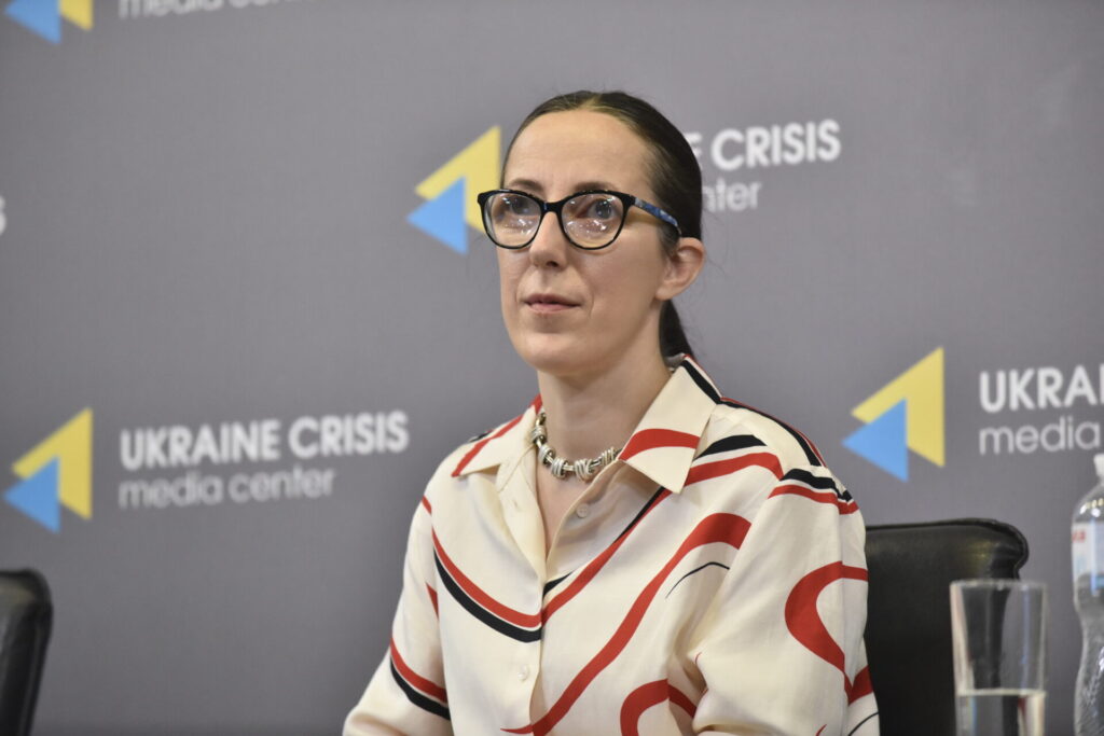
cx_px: 552
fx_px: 6134
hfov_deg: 10.3
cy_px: 368
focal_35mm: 200
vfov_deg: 6.9
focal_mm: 200
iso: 4000
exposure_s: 1/320
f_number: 4.5
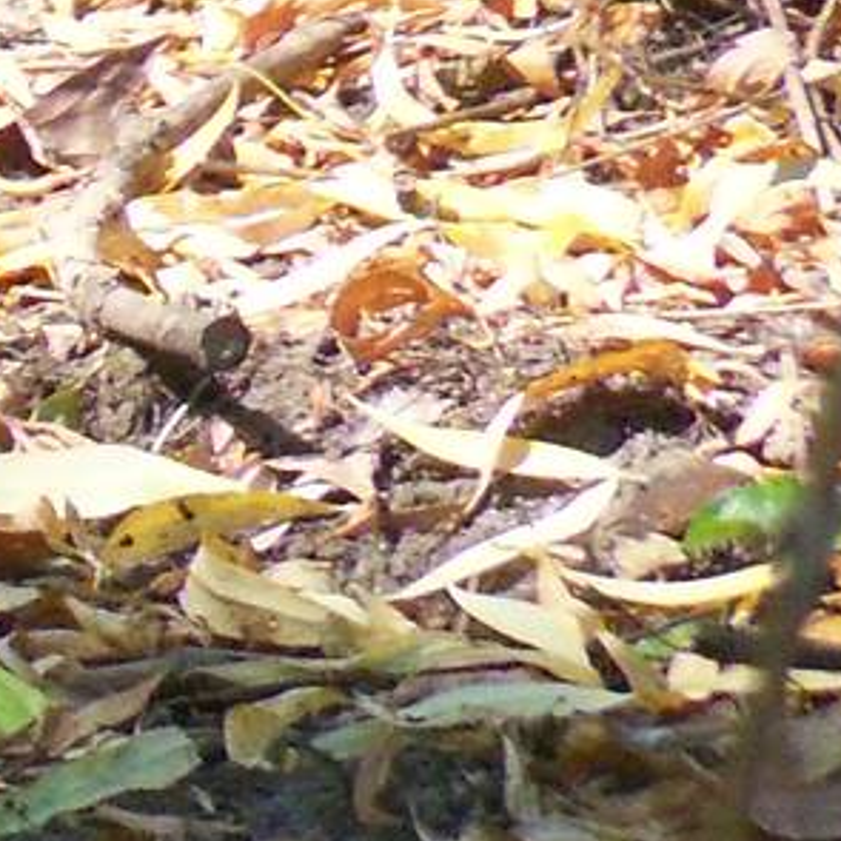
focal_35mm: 1372
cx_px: -1408
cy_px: -220
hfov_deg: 1.3
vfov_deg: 1.3
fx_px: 37712
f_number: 4.5
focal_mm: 50.6
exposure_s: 1/500
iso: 500
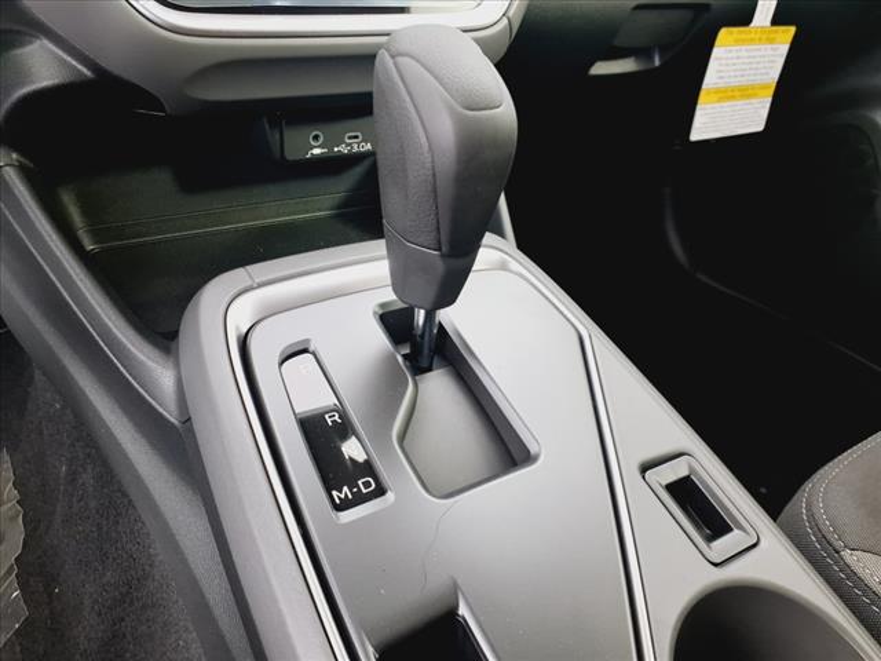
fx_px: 687
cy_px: 330
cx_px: 440
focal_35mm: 27
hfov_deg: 65.3
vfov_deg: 51.4
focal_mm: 3.58
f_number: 1.9
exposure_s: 1/30
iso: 200
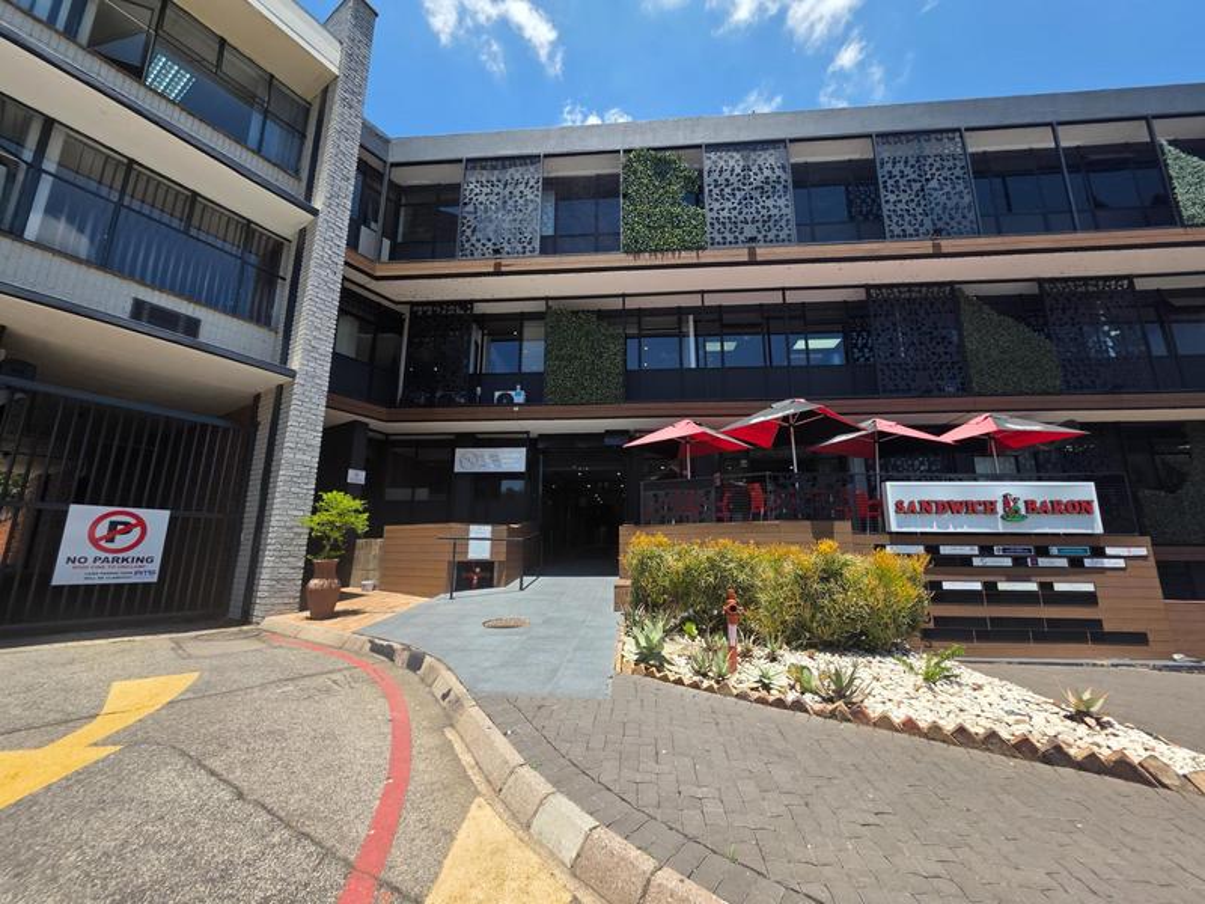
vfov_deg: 89.9
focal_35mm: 13
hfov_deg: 106.2
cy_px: 452
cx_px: 602
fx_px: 453
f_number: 1.9
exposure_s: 1/1290
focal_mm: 2.2
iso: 40
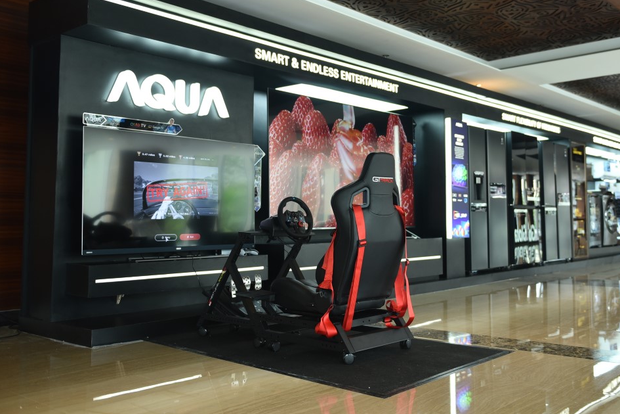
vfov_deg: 34.1
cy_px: 176
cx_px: 365
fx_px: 672
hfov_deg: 49.3
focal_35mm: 39
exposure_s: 1/125
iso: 320
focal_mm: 32
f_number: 2.8
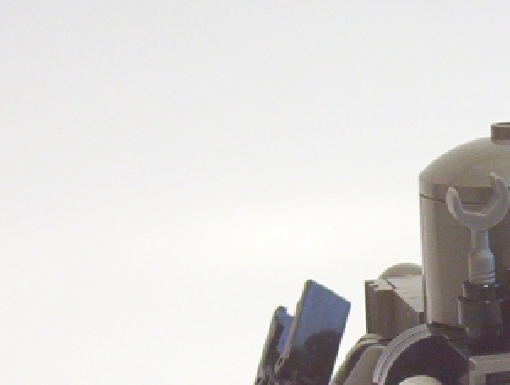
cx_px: 498
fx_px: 2112
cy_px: 429
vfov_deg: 10.3
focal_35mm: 143
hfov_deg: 13.6
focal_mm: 7.1
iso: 200
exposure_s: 1/8.79
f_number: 2.97
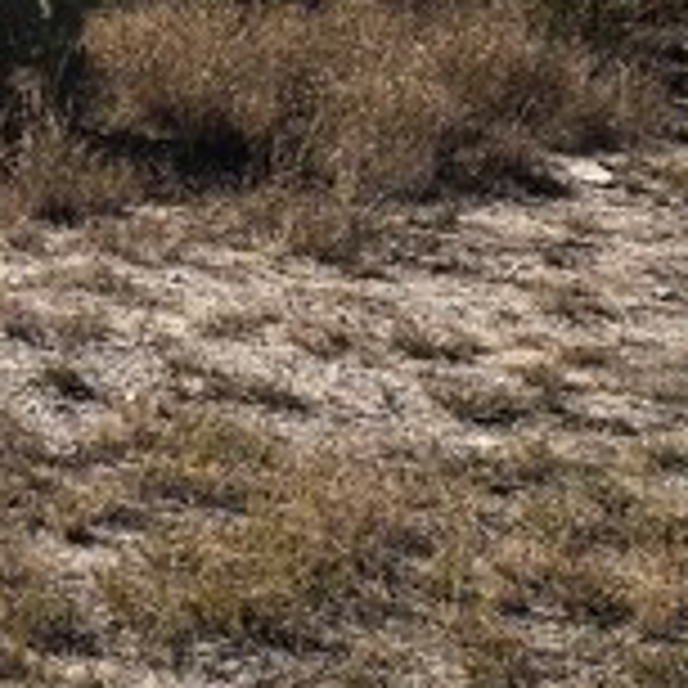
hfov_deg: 17.4
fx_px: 1911
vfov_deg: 19.8
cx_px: -477
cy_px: 13
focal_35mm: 85
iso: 25
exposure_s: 1/1983
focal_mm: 5.4
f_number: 1.8
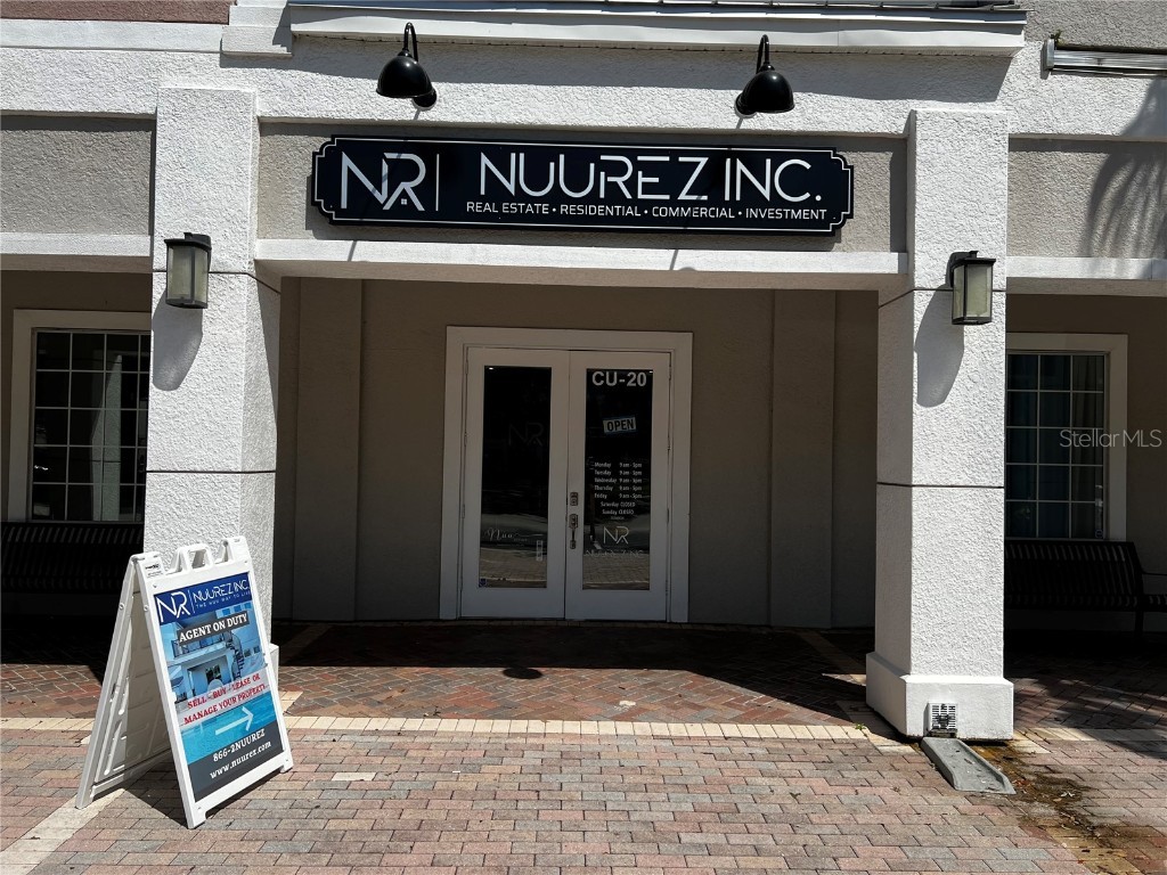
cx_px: 584
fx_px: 877
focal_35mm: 26
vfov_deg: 53.1
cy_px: 438
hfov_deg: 67.3
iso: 50
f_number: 1.5
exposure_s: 1/6579
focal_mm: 5.7
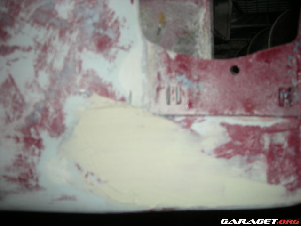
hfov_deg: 52.6
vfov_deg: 40.7
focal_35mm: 35
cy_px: 113
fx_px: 304
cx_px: 150
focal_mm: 5.7
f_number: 2.8
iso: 50
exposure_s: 1/60
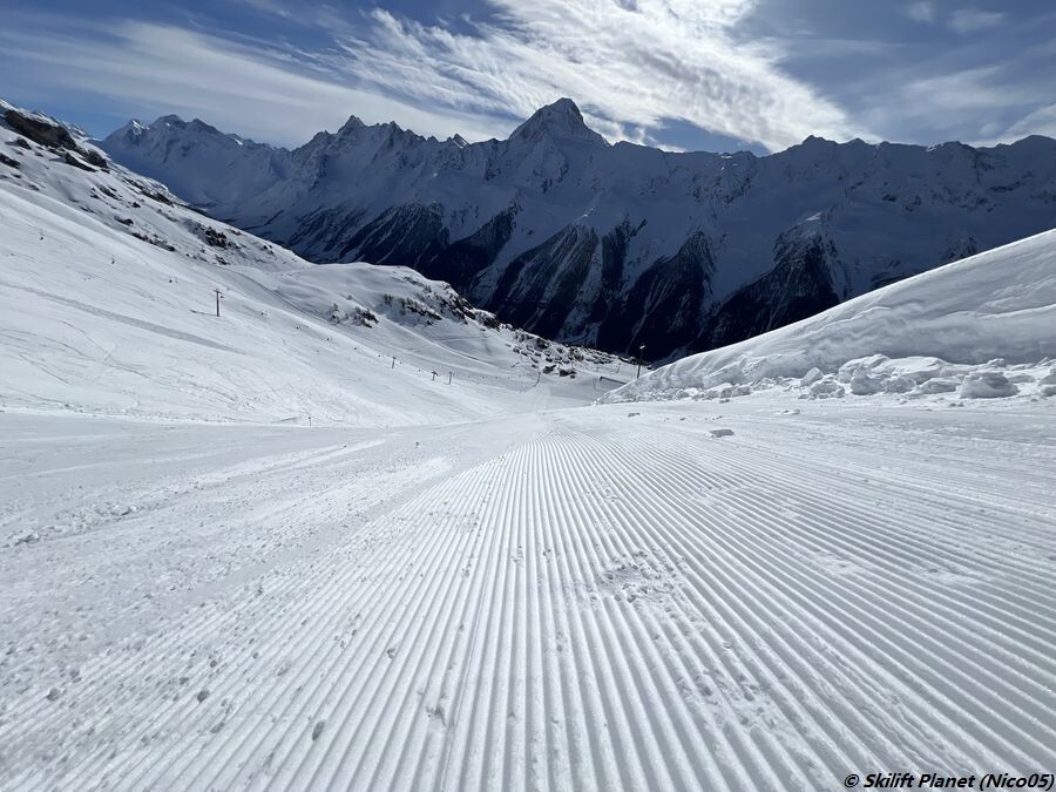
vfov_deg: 89.9
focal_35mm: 13
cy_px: 396
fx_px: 397
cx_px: 528
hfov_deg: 106.2
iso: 25
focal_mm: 1.57
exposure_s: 1/8547
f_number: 1.8
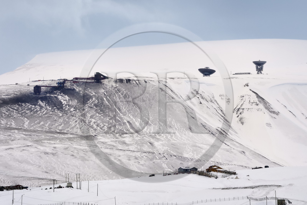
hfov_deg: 10.3
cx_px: 154
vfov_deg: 6.9
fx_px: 1705
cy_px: 102
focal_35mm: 200
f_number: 6.3
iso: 400
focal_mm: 200
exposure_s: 1/320
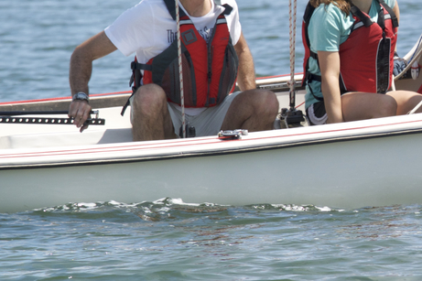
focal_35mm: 1205
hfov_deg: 1.7
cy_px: 133
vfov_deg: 1.1
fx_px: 14119
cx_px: 390
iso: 160
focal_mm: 201.1
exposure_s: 1/500
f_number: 5.6
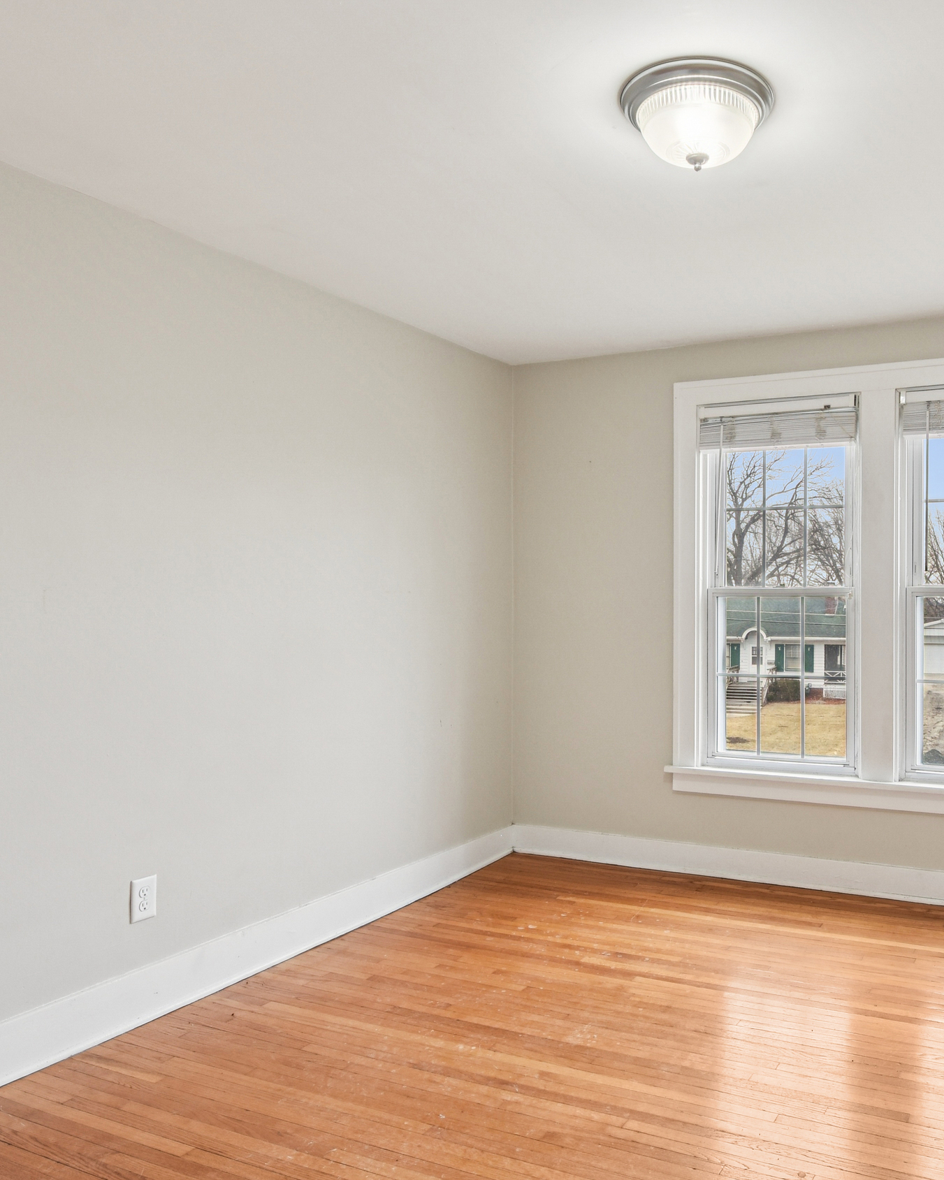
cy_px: 607
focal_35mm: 25
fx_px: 873
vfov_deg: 68.1
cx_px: 707
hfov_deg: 54.2
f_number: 8
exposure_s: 1/60
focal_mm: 10
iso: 400
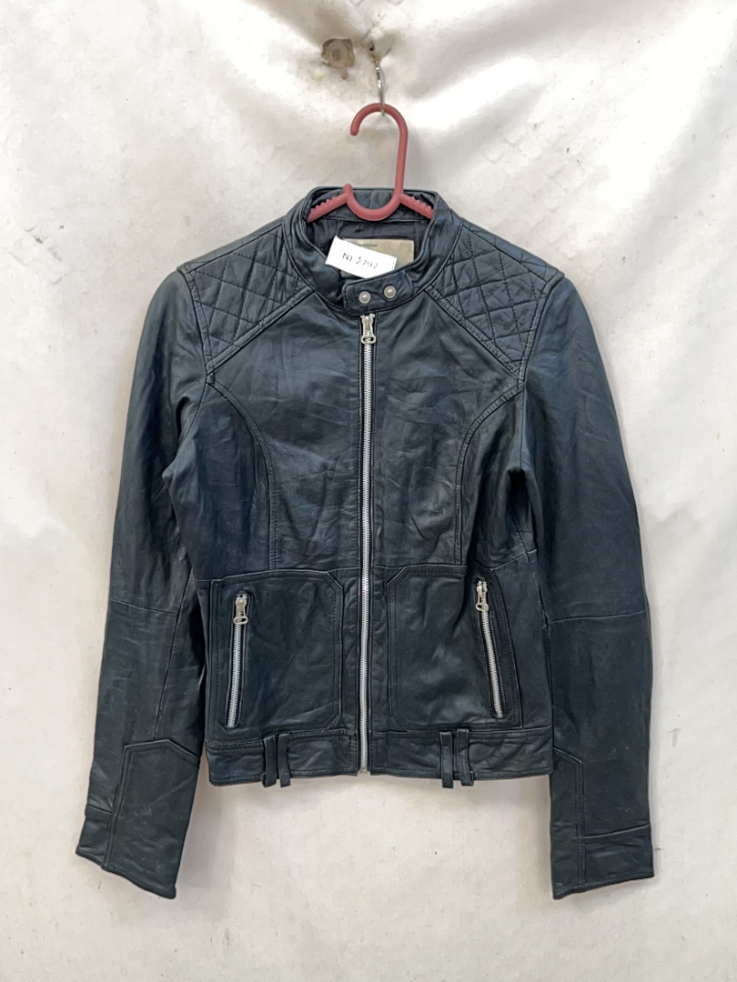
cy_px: 491
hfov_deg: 51.4
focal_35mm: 27
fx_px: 766
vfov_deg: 65.3
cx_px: 368
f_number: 1.6
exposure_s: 1/60
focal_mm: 5.1
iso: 64
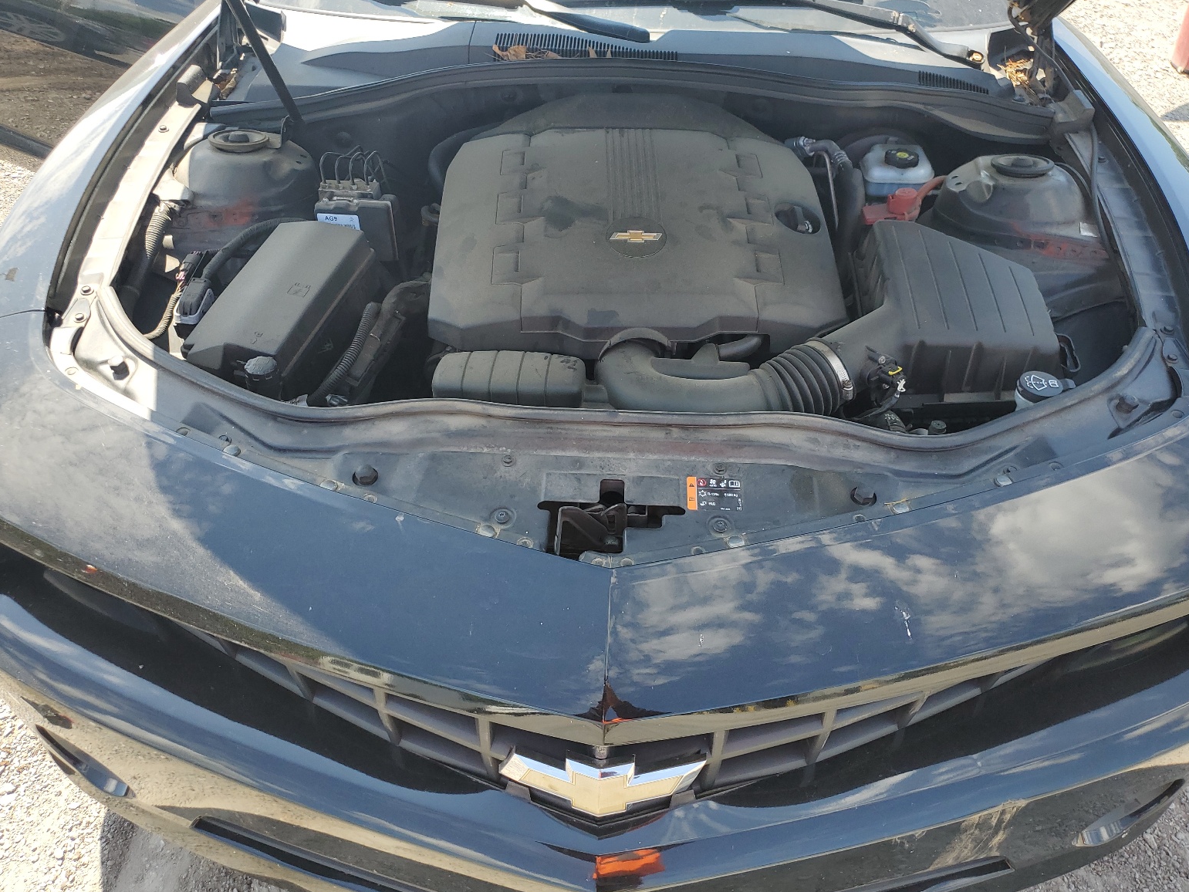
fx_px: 927
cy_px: 451
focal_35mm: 27
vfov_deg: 51.4
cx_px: 616
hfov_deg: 65.3
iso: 50
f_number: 1.5
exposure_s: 1/625
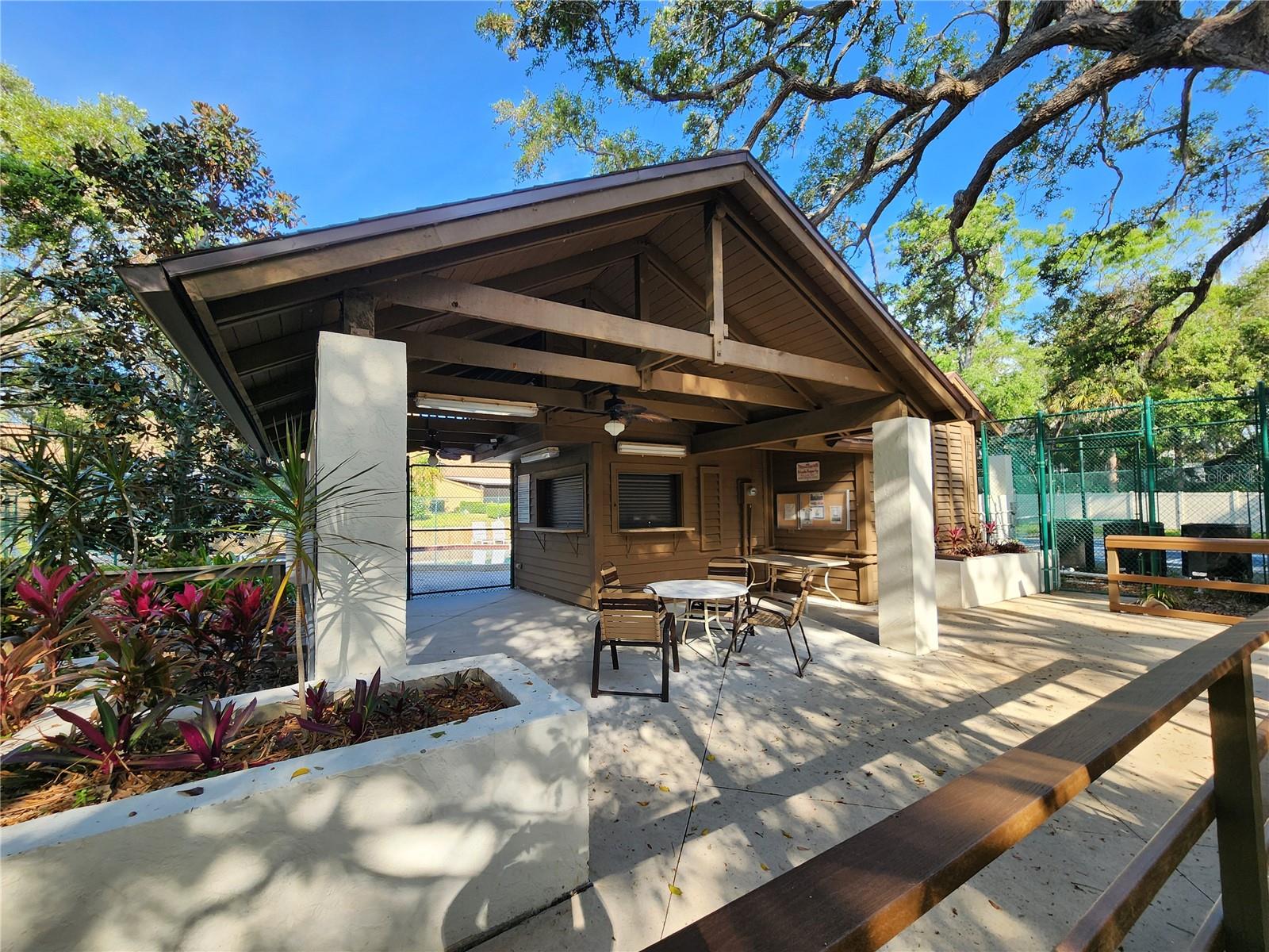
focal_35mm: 13
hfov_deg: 106.2
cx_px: 634
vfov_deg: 89.9
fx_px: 477
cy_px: 476
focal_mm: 2.2
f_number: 2.2
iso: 50
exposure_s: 1/424
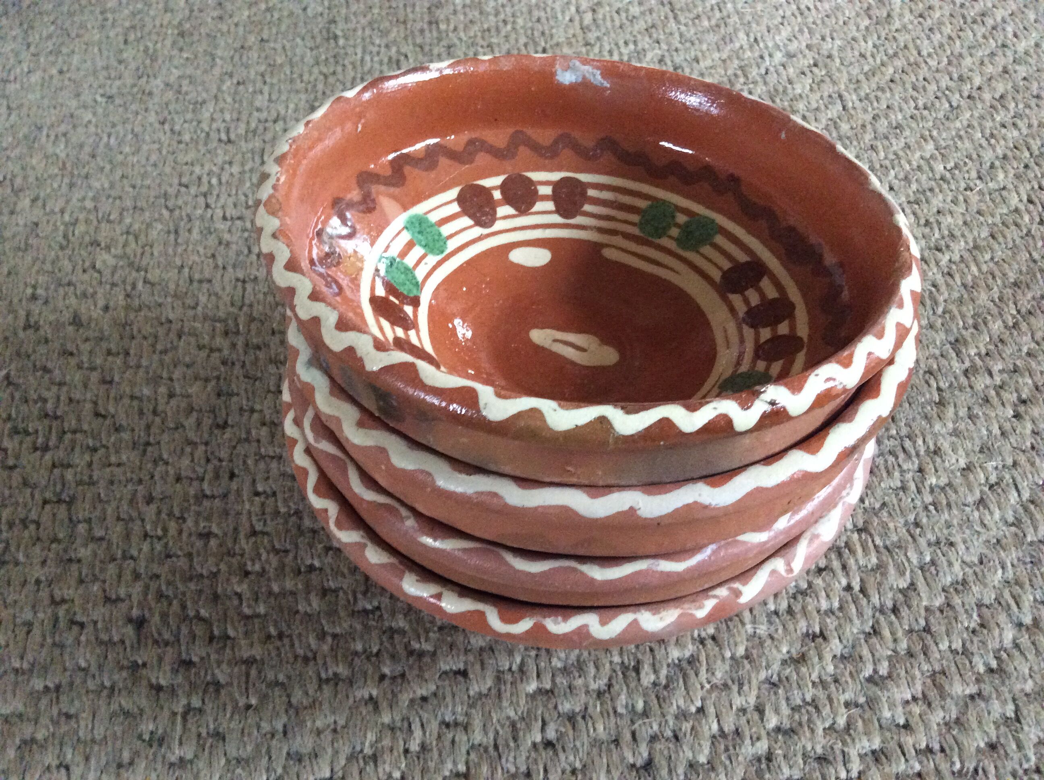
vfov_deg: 44.1
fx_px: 964
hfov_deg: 56.9
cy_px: 390
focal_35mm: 32
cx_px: 522
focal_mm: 3.3
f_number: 2.4
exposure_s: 1/17
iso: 400
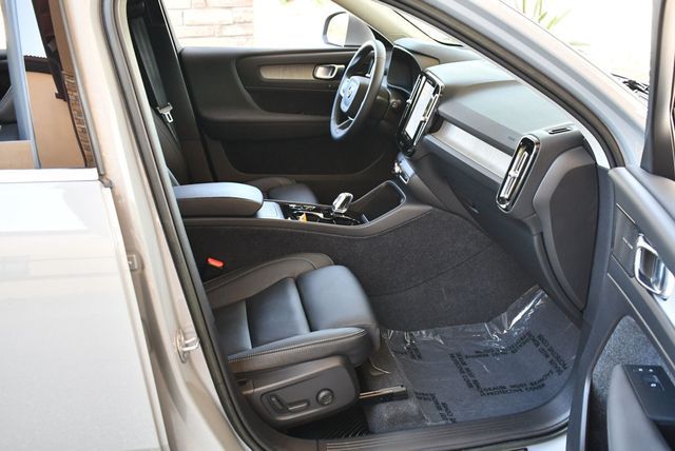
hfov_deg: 53.1
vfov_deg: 36.9
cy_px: 226
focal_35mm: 36
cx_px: 338
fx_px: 676
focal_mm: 18
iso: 900
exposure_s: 1/125
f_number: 3.5
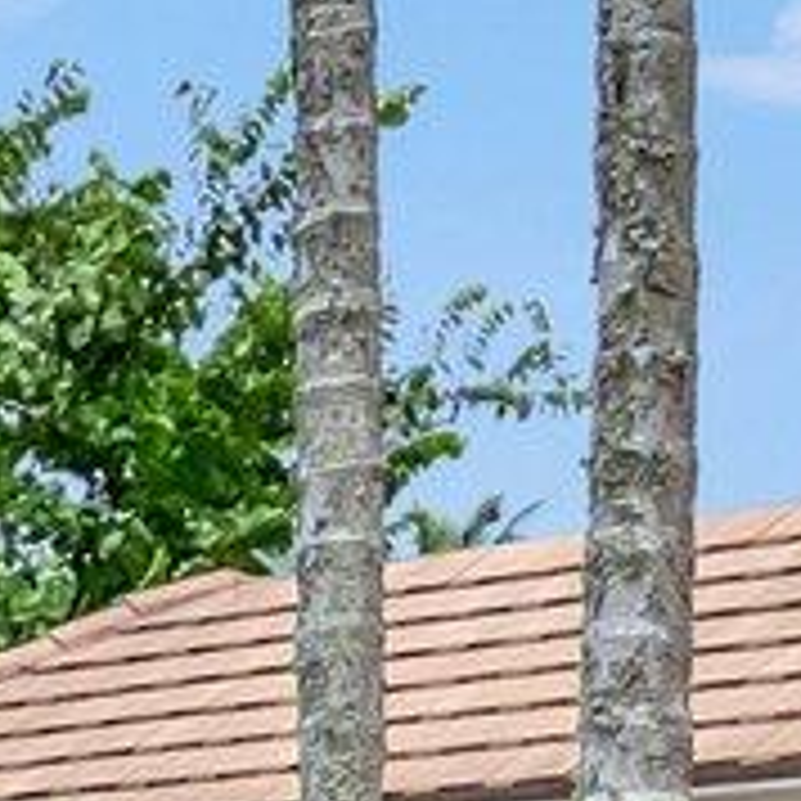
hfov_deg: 9.4
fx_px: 3848
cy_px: 1406
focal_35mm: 147
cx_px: -1606
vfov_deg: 11.1
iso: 640
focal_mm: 10
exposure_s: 1/2500
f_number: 8
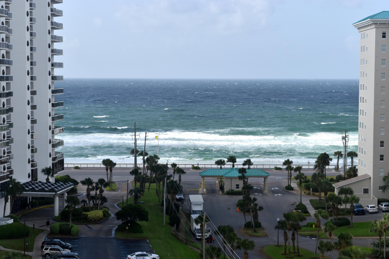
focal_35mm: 82
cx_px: 194
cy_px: 130
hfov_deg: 24.6
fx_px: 891
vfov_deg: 16.6
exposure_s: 1/500
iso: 320
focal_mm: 55
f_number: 11
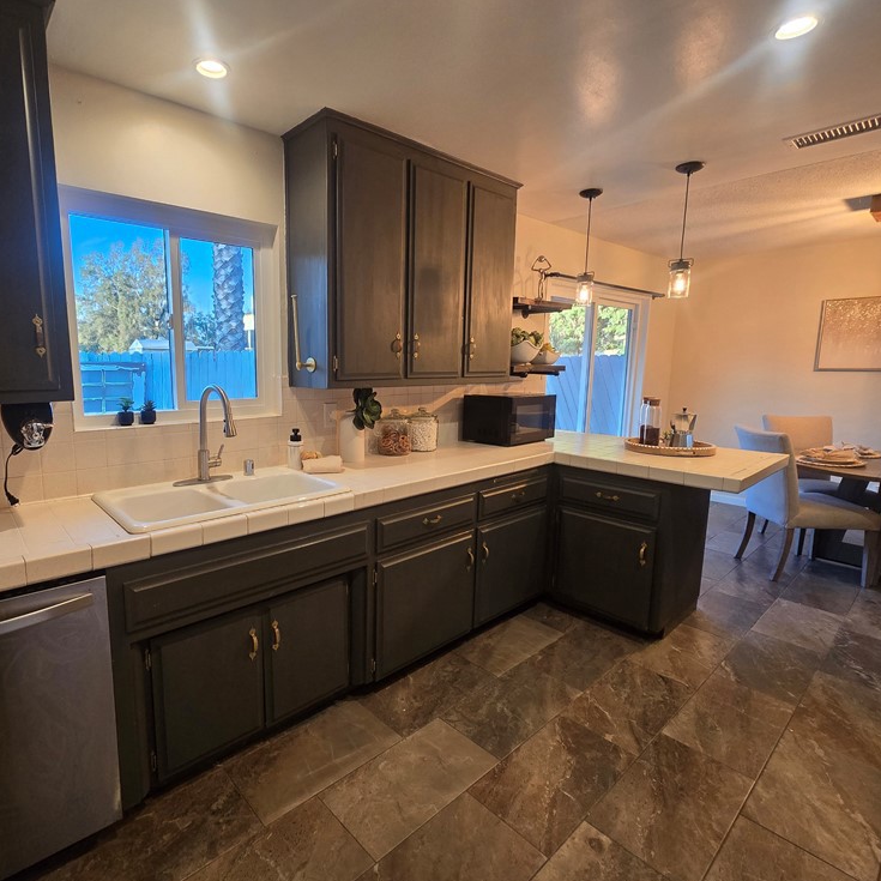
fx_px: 461
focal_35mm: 16
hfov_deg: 86.4
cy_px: 439
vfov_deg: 87.4
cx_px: 355
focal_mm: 2.2
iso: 250
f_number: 2.2
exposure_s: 1/60
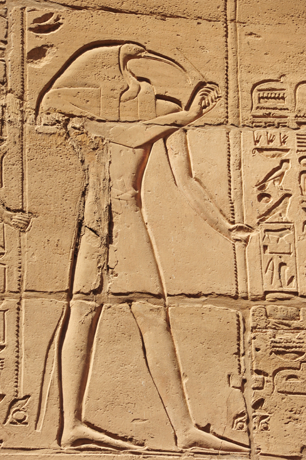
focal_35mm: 174
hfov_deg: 7.9
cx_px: 152
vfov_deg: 11.8
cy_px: 233
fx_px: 2219
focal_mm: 170
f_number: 13
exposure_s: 1/640
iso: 800
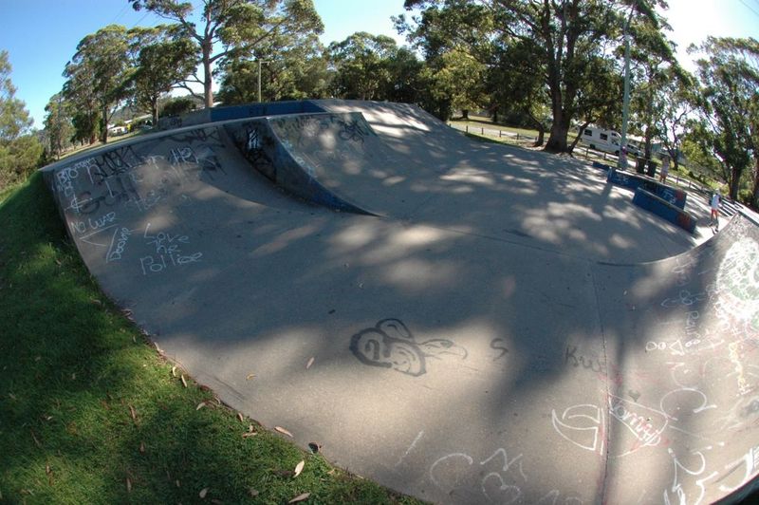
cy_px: 252
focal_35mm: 16
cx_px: 380
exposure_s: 1/400
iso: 800
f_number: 10
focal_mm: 10.5
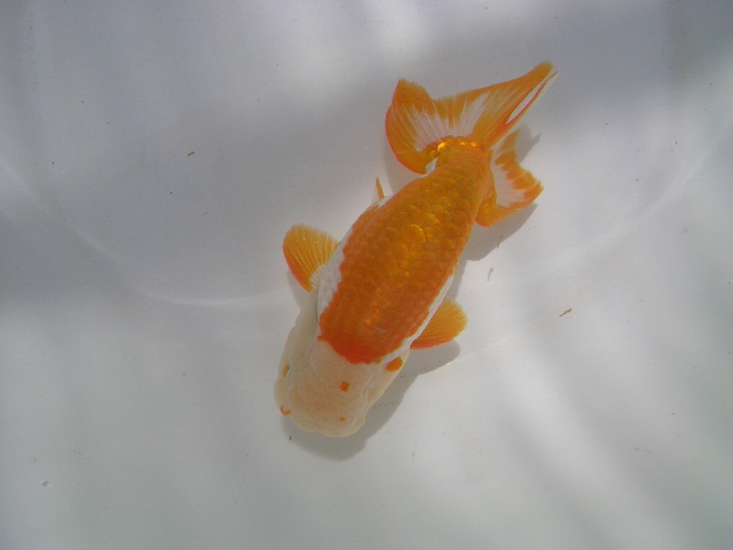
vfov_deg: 40.7
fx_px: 741
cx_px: 366
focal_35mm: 35
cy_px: 275
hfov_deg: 52.6
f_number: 4.3
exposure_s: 1/2000
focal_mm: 5.8
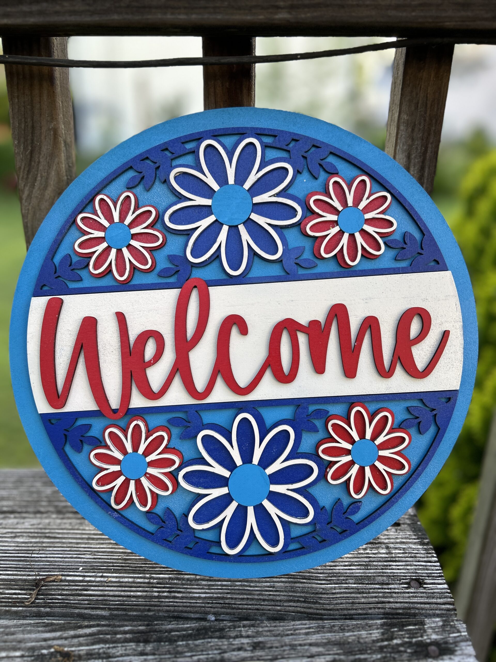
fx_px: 497
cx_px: 248
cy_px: 331
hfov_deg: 53.1
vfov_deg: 67.3
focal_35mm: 26
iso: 40
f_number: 1.5
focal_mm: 5.7
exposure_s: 1/233
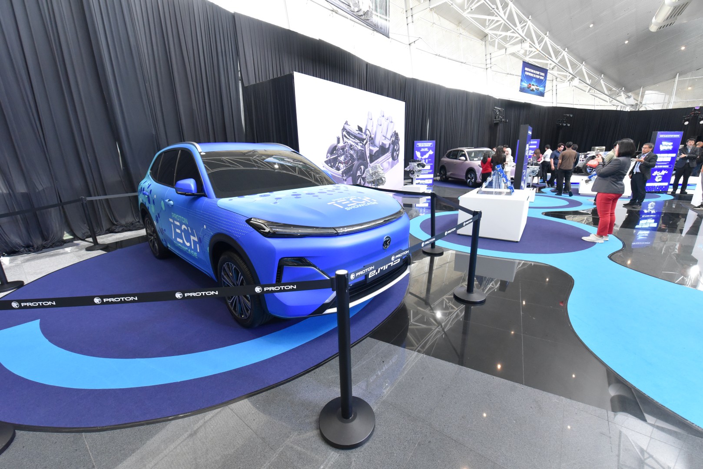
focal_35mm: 14
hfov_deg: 104.2
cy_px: 234
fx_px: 273
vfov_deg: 81.3
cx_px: 352
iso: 4000
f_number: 8
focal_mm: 14
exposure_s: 1/250
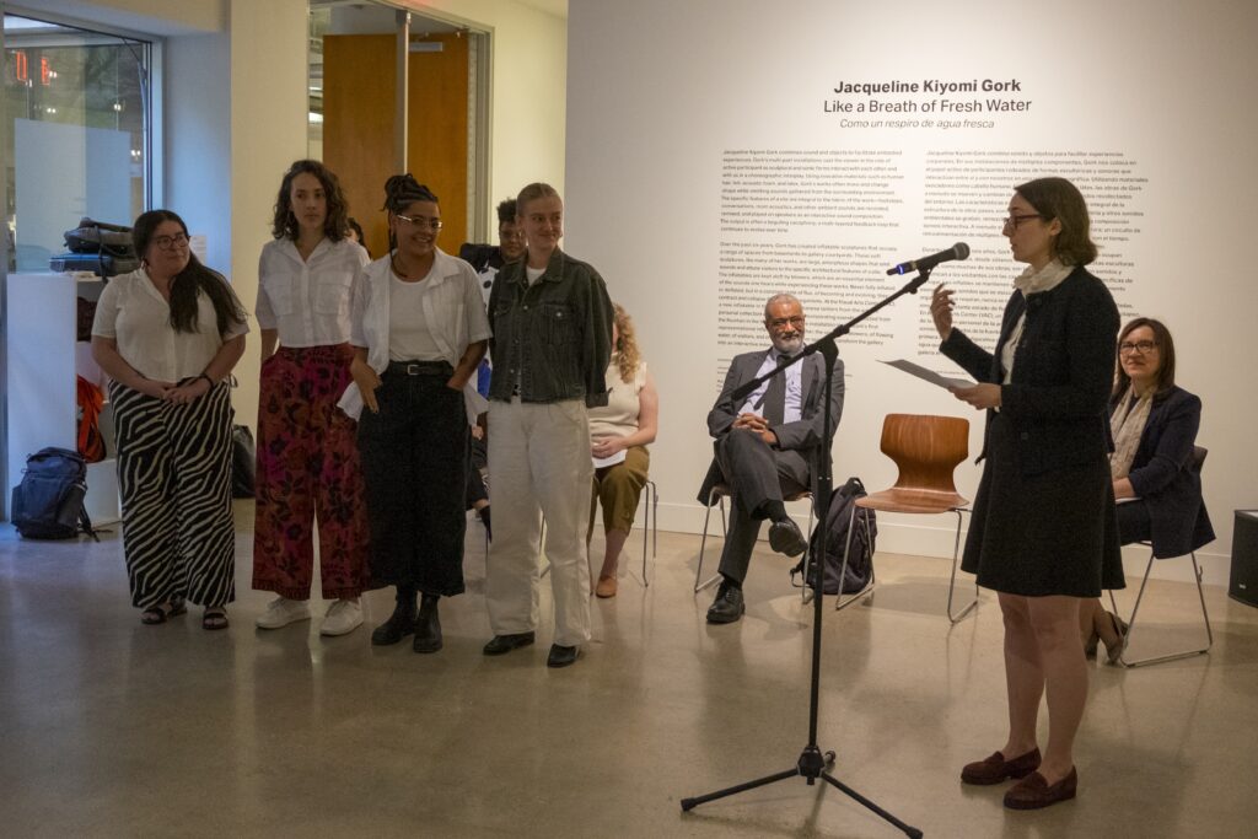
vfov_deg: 32.6
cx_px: 629
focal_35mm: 41
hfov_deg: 47.4
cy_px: 420
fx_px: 1433
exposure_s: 1/60
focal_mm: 27
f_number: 4
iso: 5000
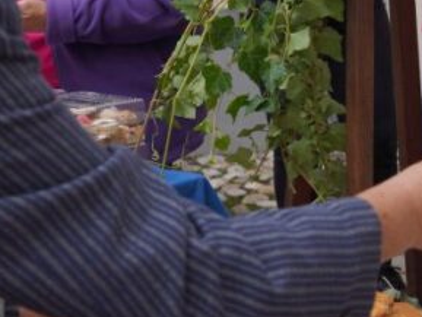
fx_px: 2213
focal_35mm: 181
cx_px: 394
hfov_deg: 10.8
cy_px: 75
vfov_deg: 8.2
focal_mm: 28.9
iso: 100
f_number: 4
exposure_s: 1/160
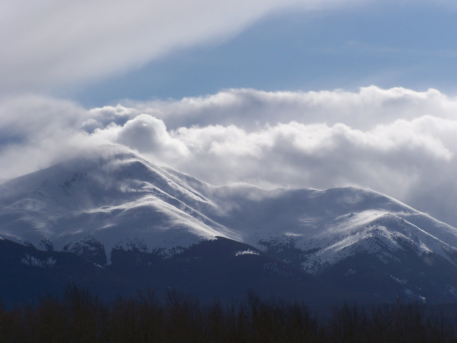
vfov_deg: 8.8
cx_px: 228
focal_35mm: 169
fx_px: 2231
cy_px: 172
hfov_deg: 11.7
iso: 80
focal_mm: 28
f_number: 6.3
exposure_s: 1/1500
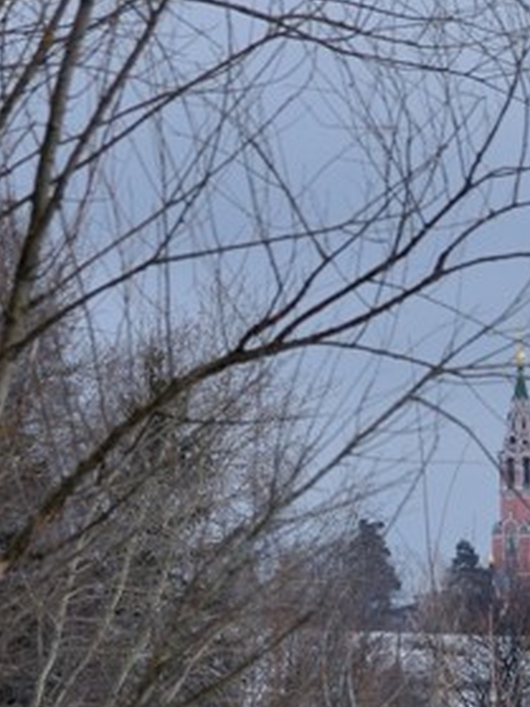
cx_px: 446
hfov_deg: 2.7
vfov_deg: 3.6
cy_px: 655
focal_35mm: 558
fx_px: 11400
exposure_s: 1/400
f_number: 7.1
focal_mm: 120
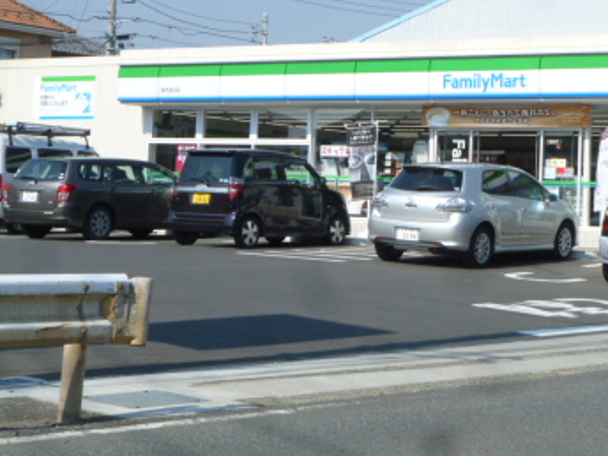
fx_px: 1405
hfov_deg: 24.1
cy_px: 101
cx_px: 467
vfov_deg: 18.3
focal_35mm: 80
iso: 80
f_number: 4.5
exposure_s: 1/400
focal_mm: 7.7
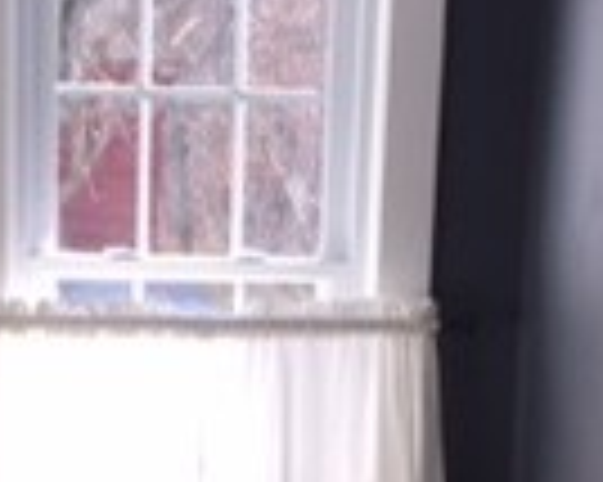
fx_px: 2408
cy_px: 815
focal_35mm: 135
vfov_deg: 10.8
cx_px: 216
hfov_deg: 14.3
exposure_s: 1/144
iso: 40
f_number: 2.2
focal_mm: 4.15
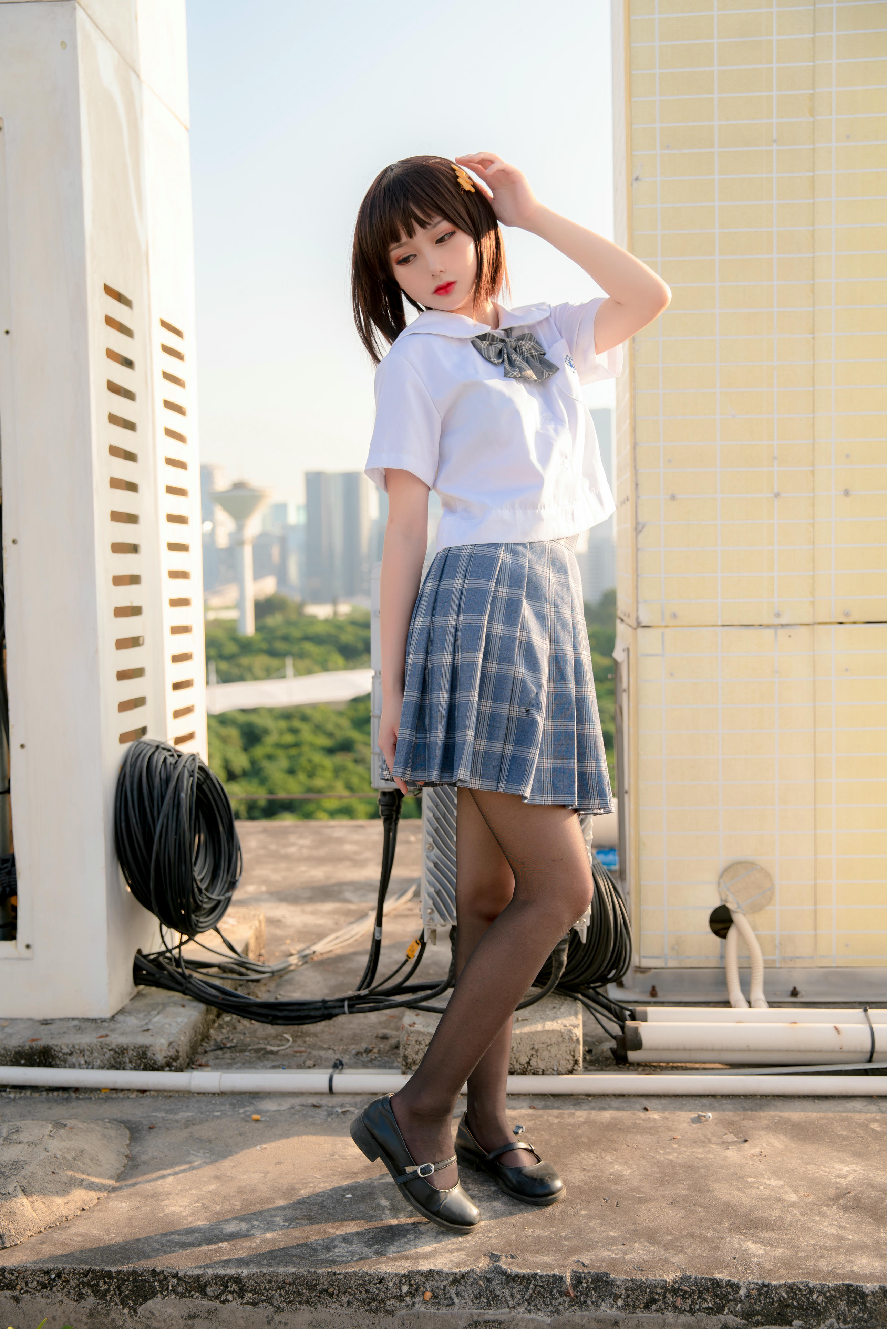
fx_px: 1441
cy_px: 664
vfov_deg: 49.5
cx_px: 444
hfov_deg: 34.2
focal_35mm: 39
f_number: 3.5
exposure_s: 1/400
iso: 100
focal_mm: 39
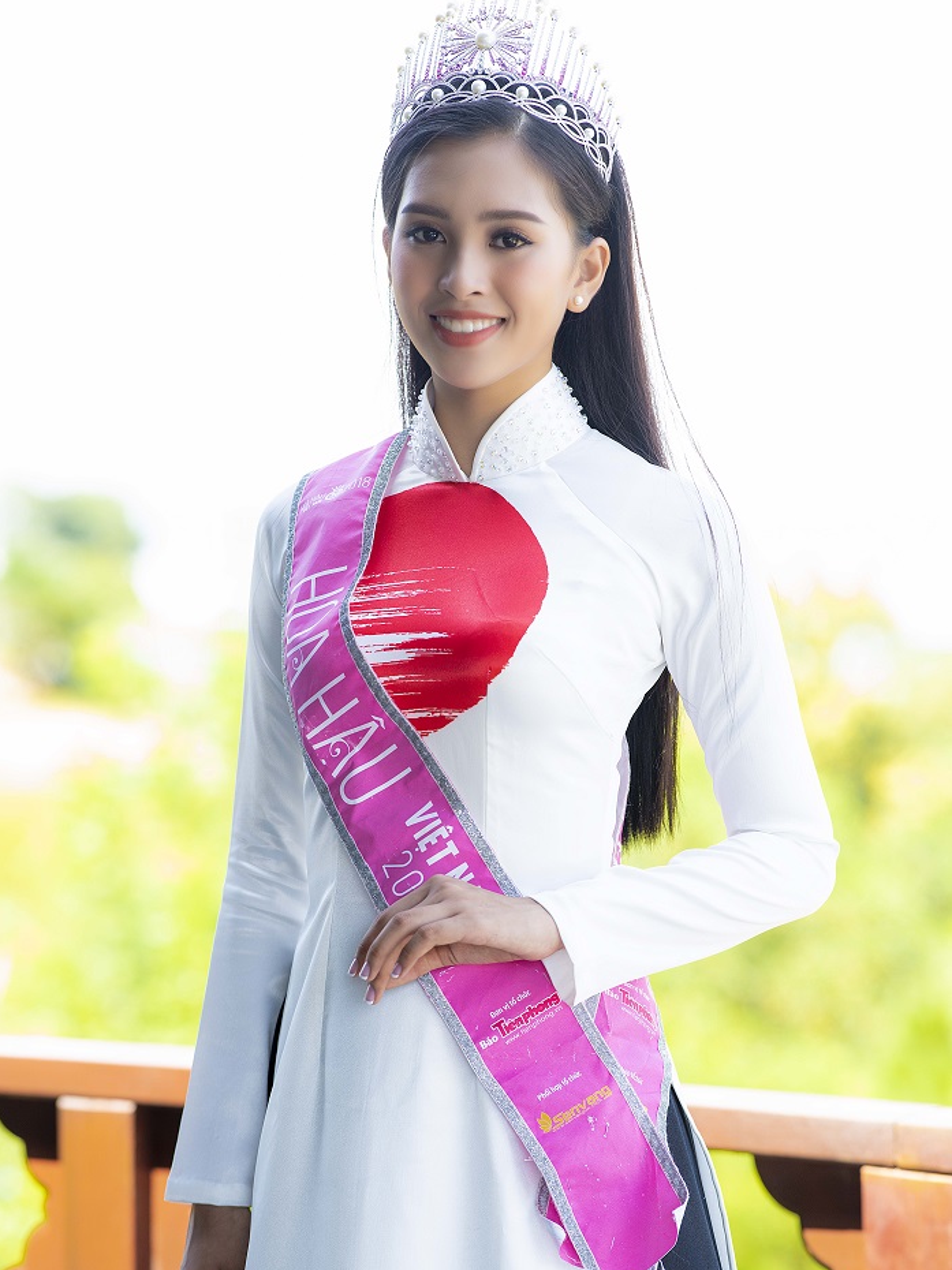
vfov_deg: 17.3
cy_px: 666
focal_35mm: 114
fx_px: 4182
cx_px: 475
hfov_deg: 13.0
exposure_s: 1/320
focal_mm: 105
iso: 320
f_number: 3.2
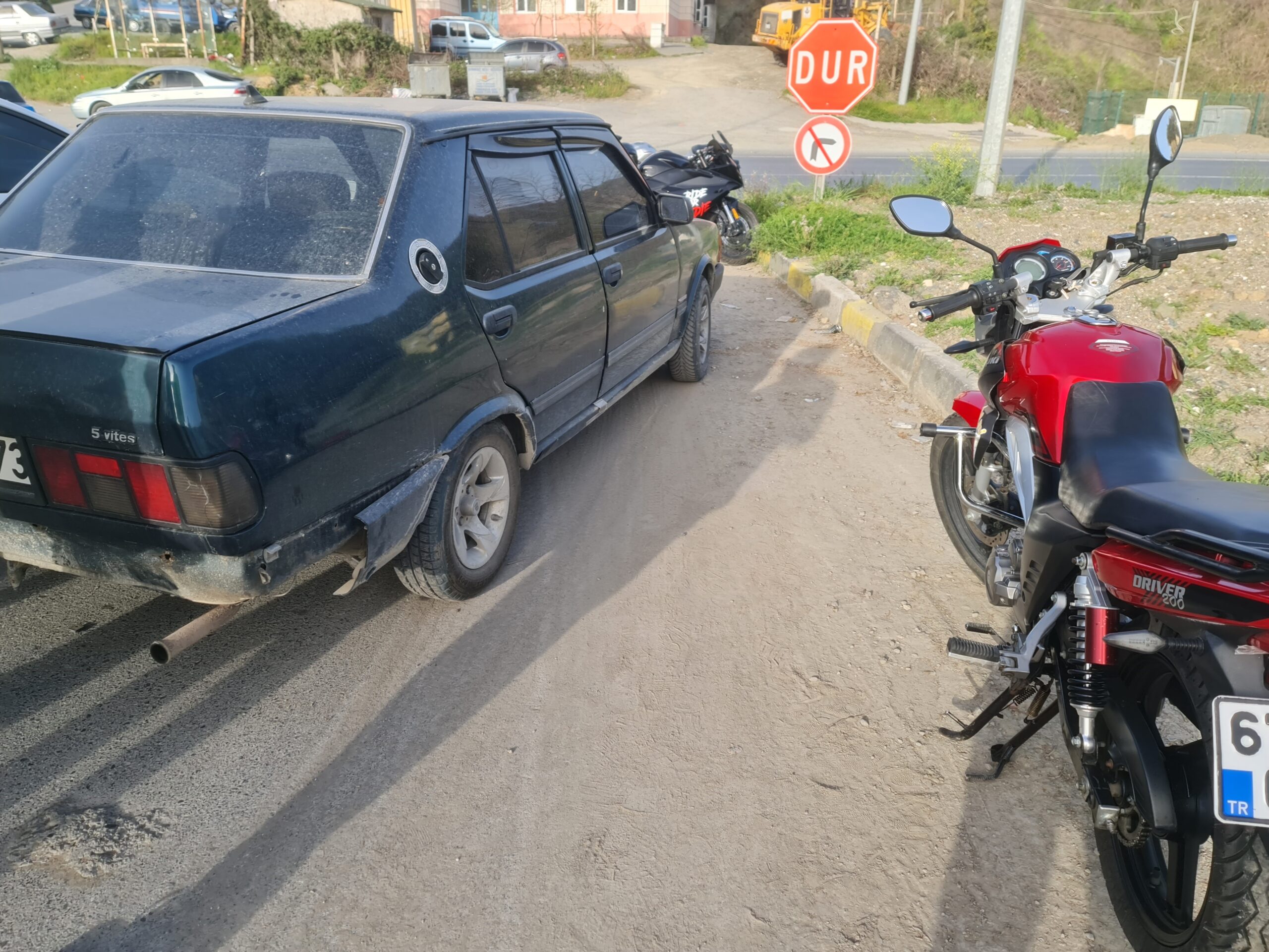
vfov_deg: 54.9
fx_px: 916
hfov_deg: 69.4
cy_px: 476
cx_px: 634
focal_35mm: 25
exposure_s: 1/303
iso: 50
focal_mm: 7
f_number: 1.8
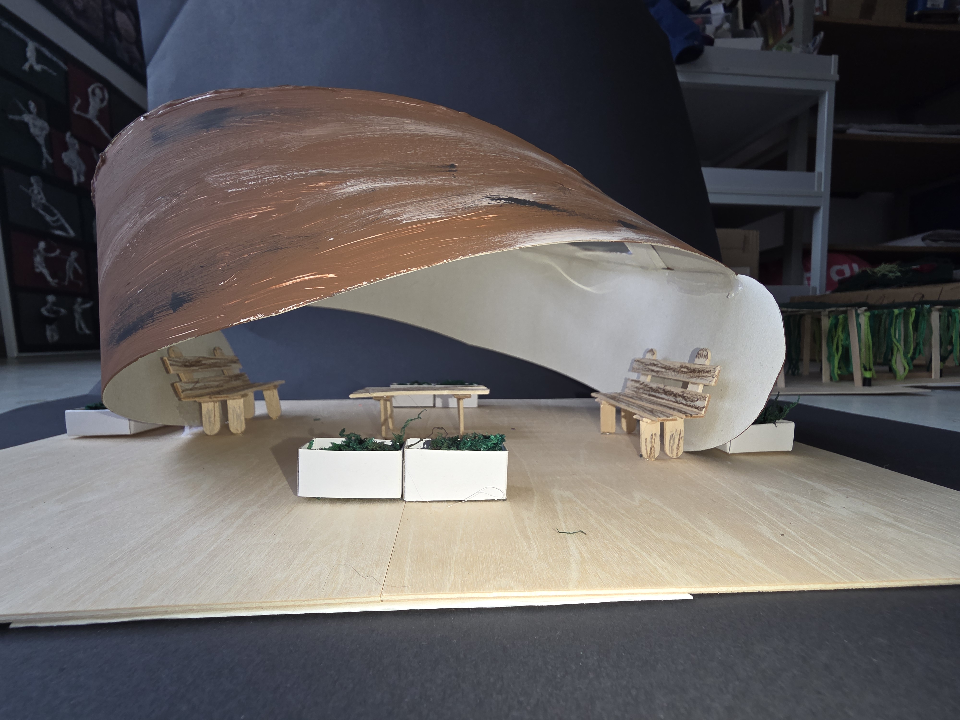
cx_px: 480
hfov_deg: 106.2
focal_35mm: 13
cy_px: 360
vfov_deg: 89.9
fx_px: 361
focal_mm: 2.2
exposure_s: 1/50
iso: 200
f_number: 2.2
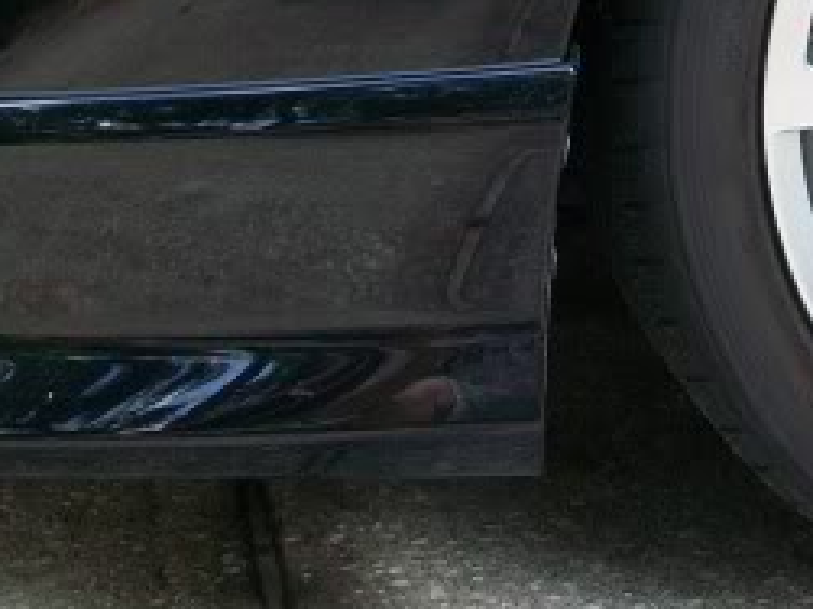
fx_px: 2394
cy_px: -149
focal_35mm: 102
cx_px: 742
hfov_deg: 18.9
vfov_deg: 14.0
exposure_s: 1/80
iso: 64
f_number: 2.8
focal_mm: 5.7
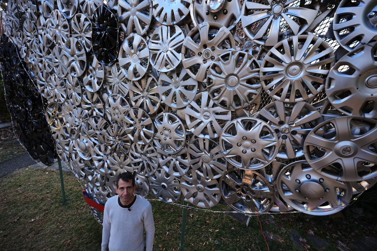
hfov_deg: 96.8
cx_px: 188
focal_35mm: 16
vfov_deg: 73.7
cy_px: 126
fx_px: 168
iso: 250
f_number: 2.8
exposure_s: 1/500
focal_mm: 16
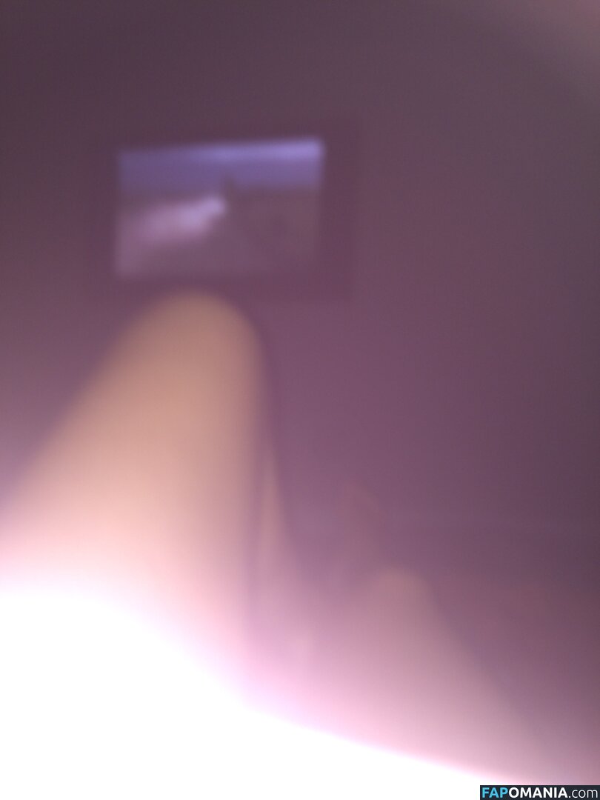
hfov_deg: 48.2
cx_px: 300
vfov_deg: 61.7
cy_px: 400
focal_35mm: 29
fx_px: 670
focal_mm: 4.15
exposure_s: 1/29
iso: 32
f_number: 2.2
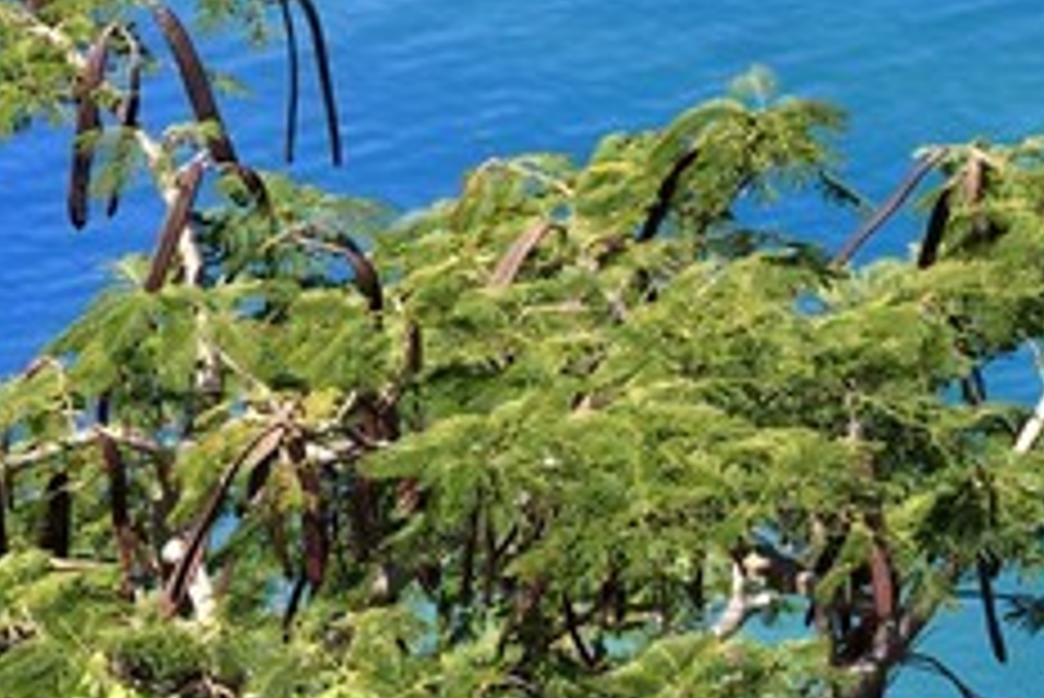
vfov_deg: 3.8
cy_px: 315
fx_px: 10504
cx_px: 436
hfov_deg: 5.7
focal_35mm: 362
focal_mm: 200
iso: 200
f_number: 8
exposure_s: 1/250
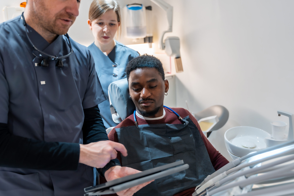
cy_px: 101
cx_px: 153
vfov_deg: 41.0
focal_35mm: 32
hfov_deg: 58.5
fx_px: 262
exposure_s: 1/60
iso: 320
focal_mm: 30.1
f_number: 2.8
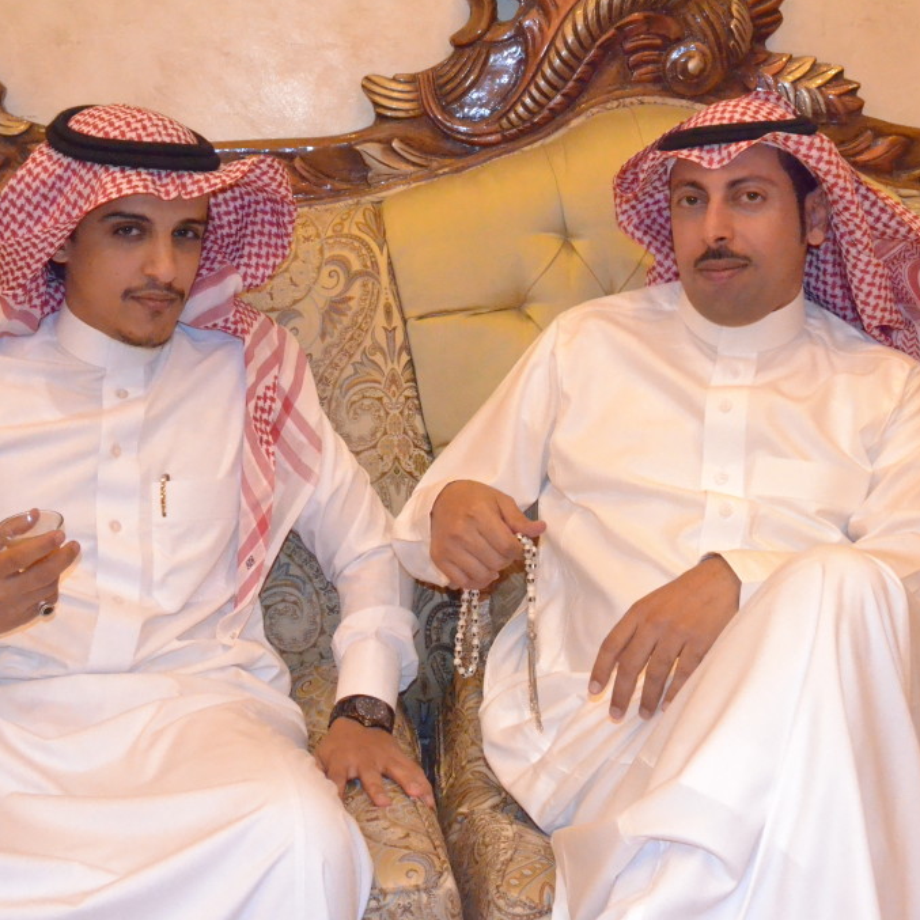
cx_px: 424
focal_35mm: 54
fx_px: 1624
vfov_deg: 31.6
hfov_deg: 31.6
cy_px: 460
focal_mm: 28
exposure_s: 1/125
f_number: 10
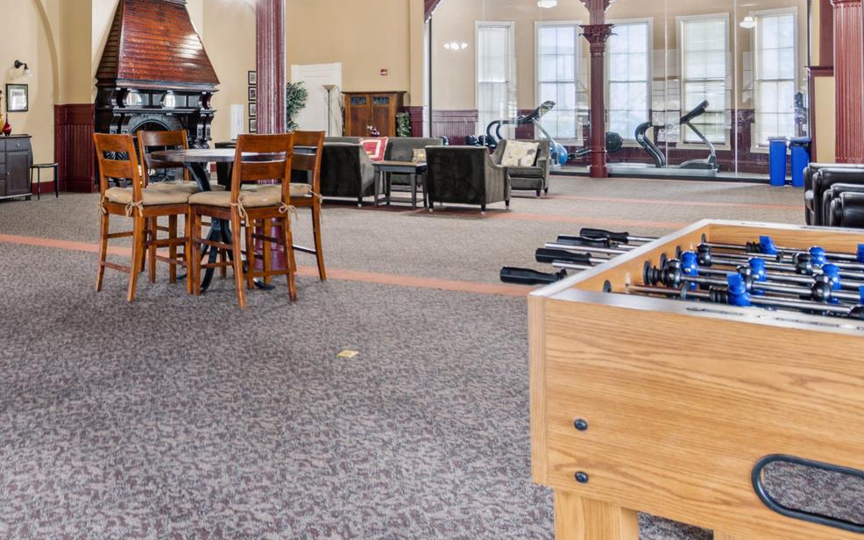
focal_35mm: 36
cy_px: 103
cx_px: 105
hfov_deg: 48.9
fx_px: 848
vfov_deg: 34.2
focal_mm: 11.5
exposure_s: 1.3
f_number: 8
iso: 200
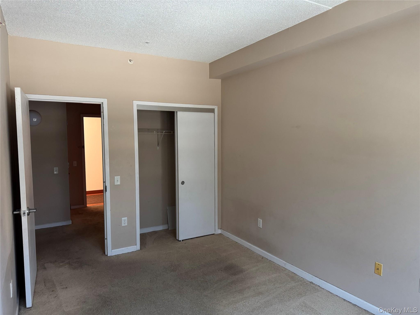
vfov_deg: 56.8
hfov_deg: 71.6
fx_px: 291
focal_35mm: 24
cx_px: 210
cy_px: 158
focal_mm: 6.76
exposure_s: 1/60
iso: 500
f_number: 1.78
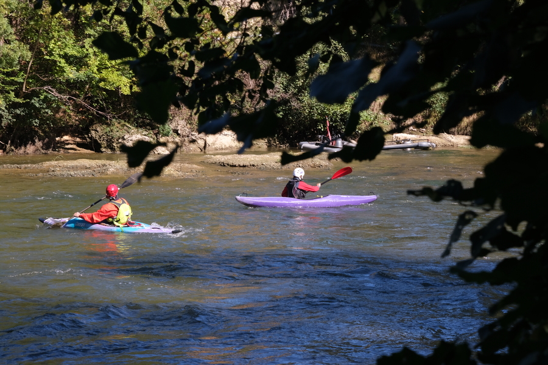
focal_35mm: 120
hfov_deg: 17.1
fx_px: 1827
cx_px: 274
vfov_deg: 11.4
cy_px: 182
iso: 250
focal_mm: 80
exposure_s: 1/125
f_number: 11
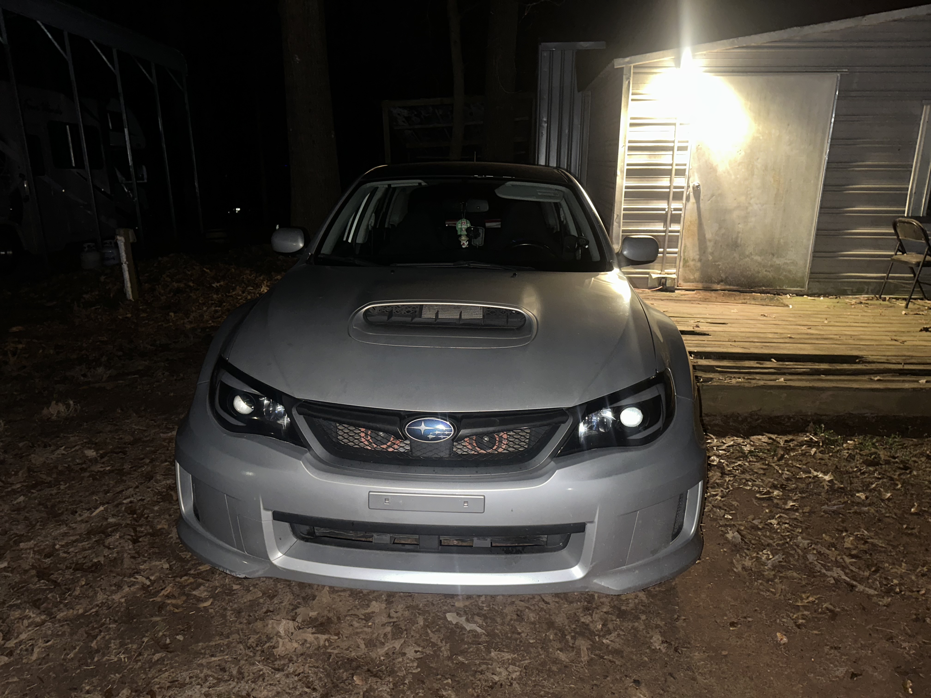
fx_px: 645
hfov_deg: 71.6
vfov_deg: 56.8
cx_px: 466
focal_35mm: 24
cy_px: 349
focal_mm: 6.86
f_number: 1.78
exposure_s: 1/4
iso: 250
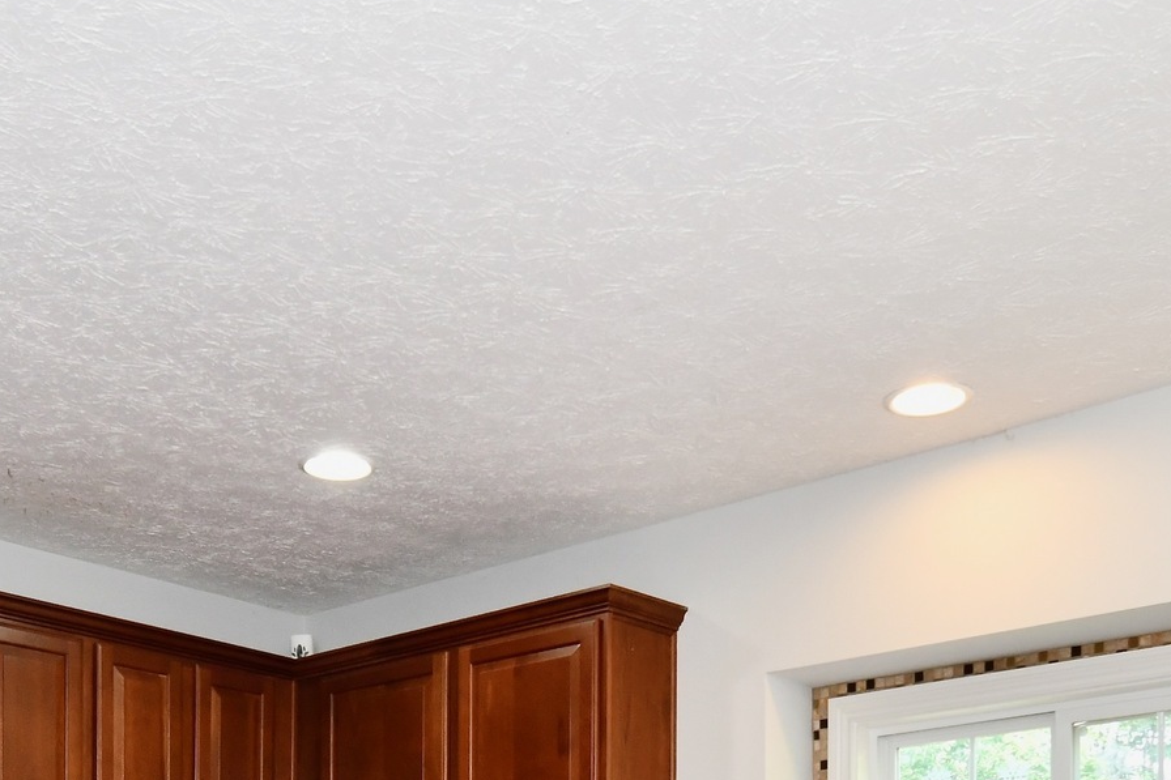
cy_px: 1088
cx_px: 459
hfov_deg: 40.9
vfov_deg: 23.7
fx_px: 1561
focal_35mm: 48
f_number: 6.3
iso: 640
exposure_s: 1/60
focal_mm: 14
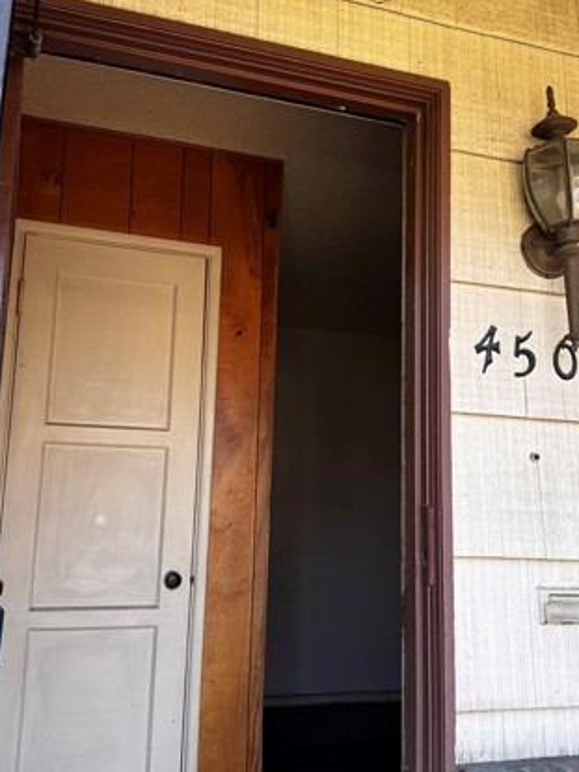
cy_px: 370
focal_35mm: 37
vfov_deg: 50.1
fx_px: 826
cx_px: 324
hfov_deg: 38.6
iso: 80
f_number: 1.78
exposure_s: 1/356
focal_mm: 6.76
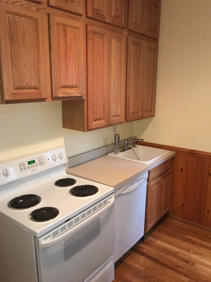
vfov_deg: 61.7
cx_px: 106
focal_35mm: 29
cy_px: 141
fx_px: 236
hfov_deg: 48.2
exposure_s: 1/30
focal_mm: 4.15
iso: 100
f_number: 2.2
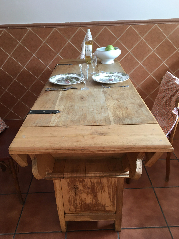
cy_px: 120
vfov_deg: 61.7
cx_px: 90
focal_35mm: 29
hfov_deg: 48.2
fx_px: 200
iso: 100
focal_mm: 4.15
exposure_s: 1/33
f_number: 2.2
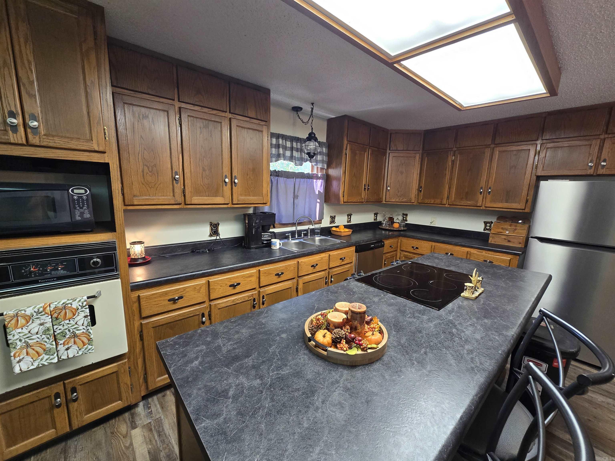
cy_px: 230
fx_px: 231
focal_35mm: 13
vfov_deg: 89.9
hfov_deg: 106.2
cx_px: 308
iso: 200
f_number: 2.2
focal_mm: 2.2
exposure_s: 1/60
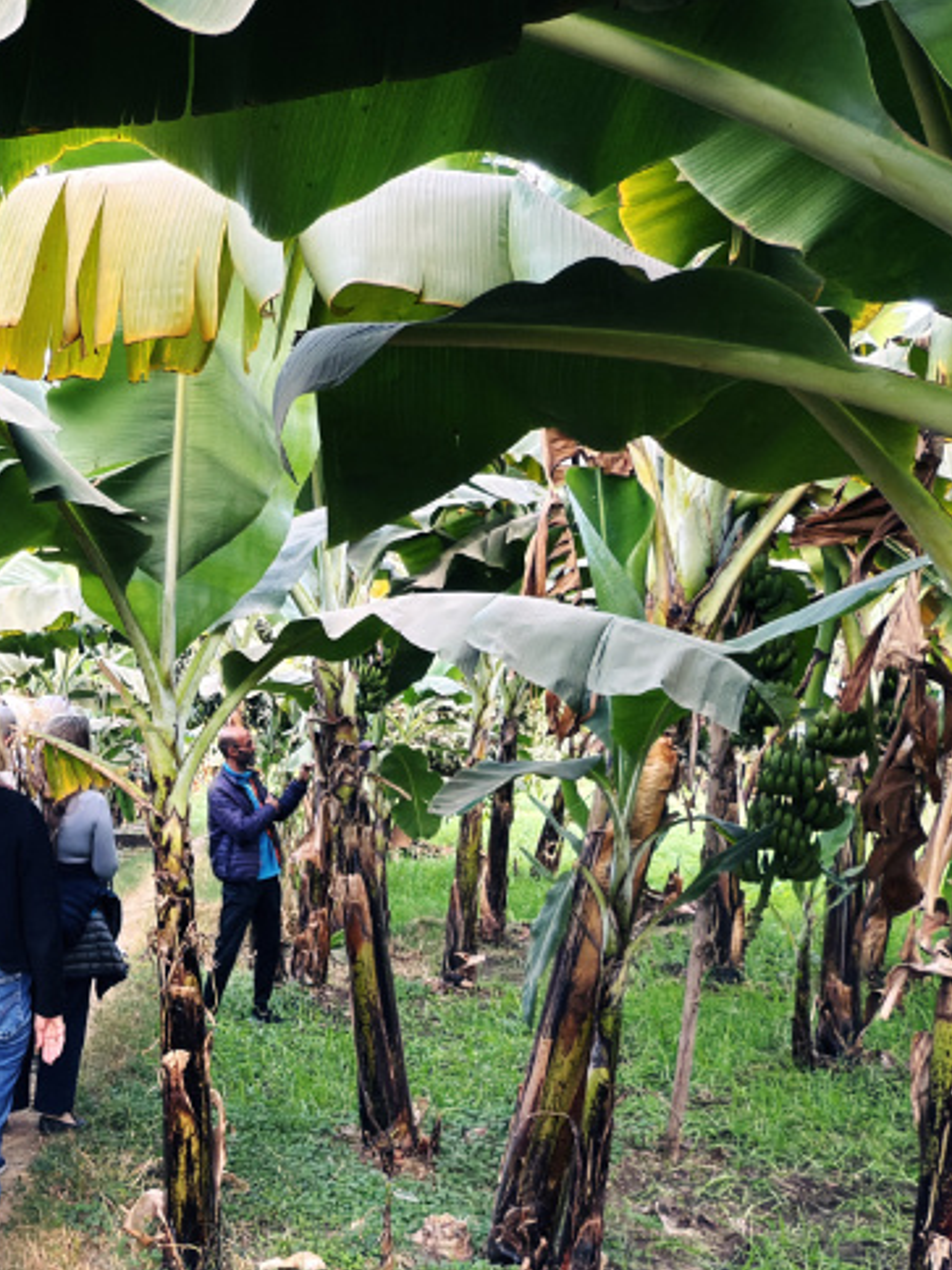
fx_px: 1357
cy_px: 897
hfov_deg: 36.5
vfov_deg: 48.8
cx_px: 110
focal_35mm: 37
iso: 80
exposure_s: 1/36
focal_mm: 2.2
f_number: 2.2
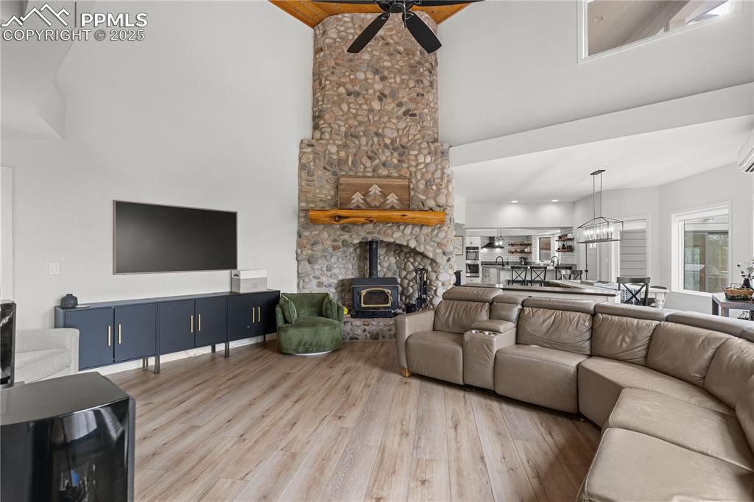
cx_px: 377
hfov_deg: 93.3
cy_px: 251
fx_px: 356
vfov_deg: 70.4
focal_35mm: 17
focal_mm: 17
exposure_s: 1/1.25
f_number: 8
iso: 160
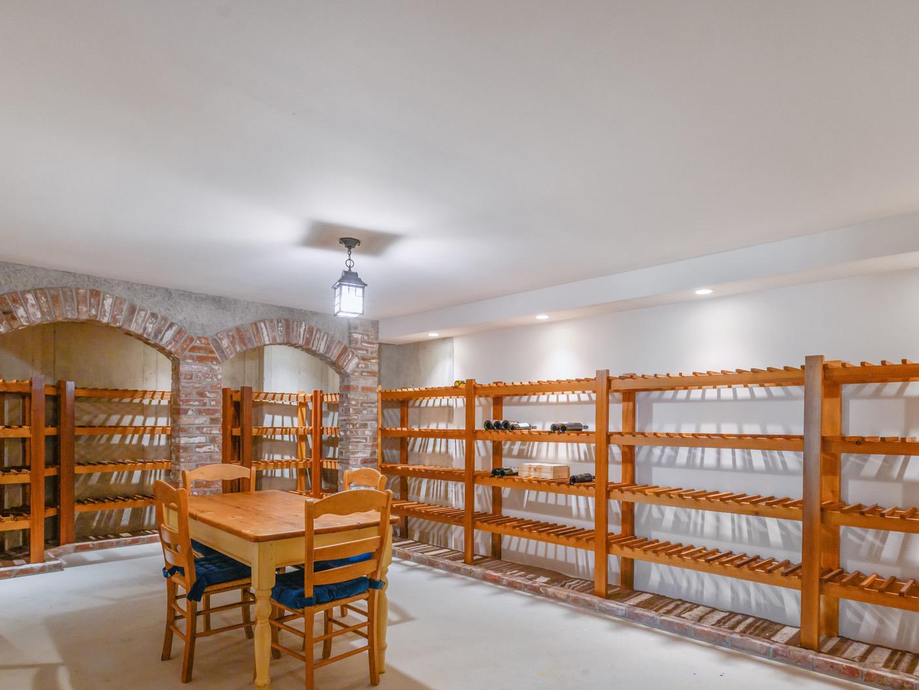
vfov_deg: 62.5
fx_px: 558
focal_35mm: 21
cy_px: 433
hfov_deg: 78.9
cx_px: 481
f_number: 5.6
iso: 1600
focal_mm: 15
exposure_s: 1/20
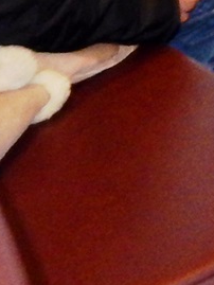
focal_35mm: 186
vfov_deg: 9.8
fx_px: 1532
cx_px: 738
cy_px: -308
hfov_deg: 6.8
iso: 250
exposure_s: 1/30
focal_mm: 4.5
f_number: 3.7
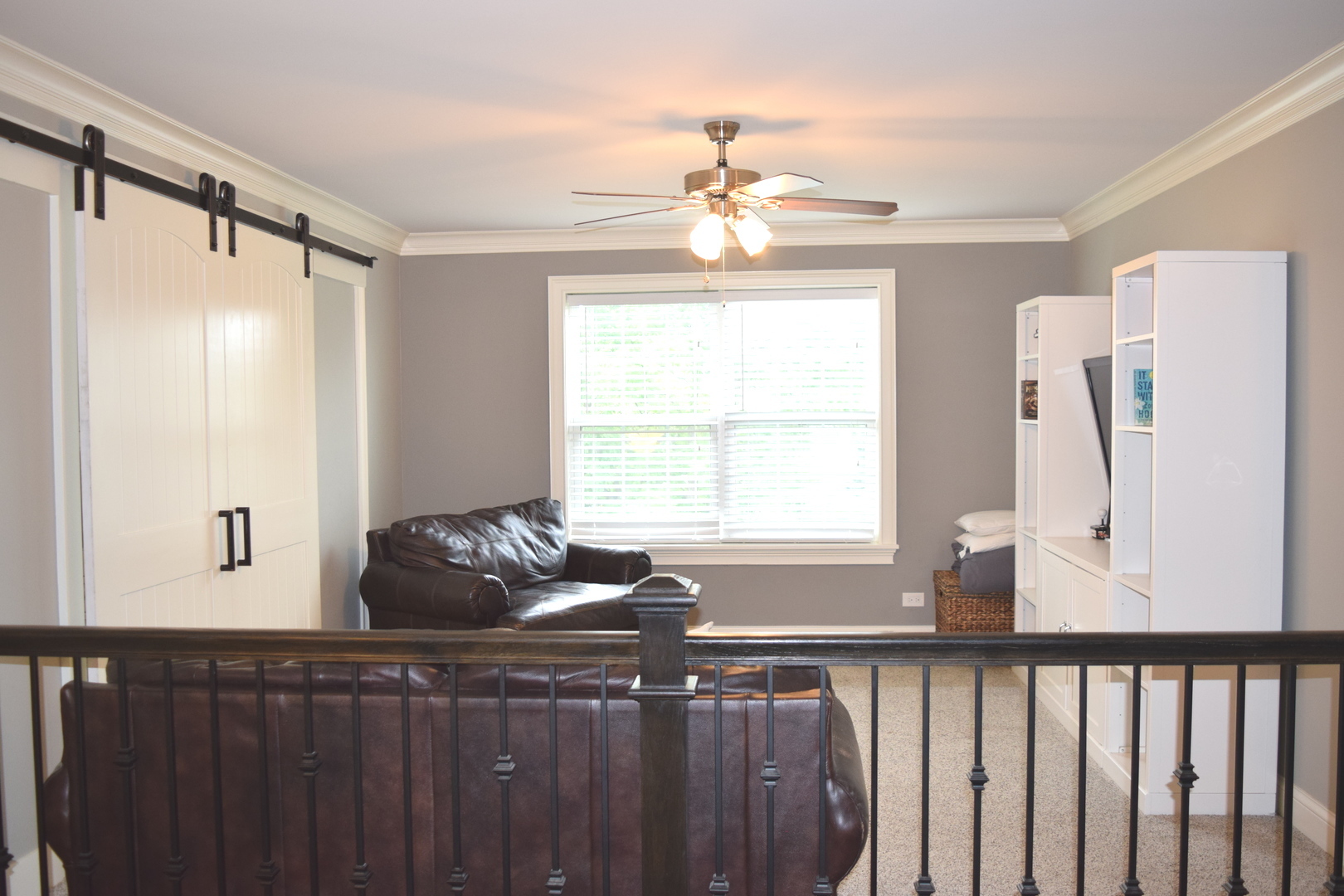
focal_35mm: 32
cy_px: 448
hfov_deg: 59.5
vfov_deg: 41.7
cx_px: 672
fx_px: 1176
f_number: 4.5
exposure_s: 1/80
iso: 800
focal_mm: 21
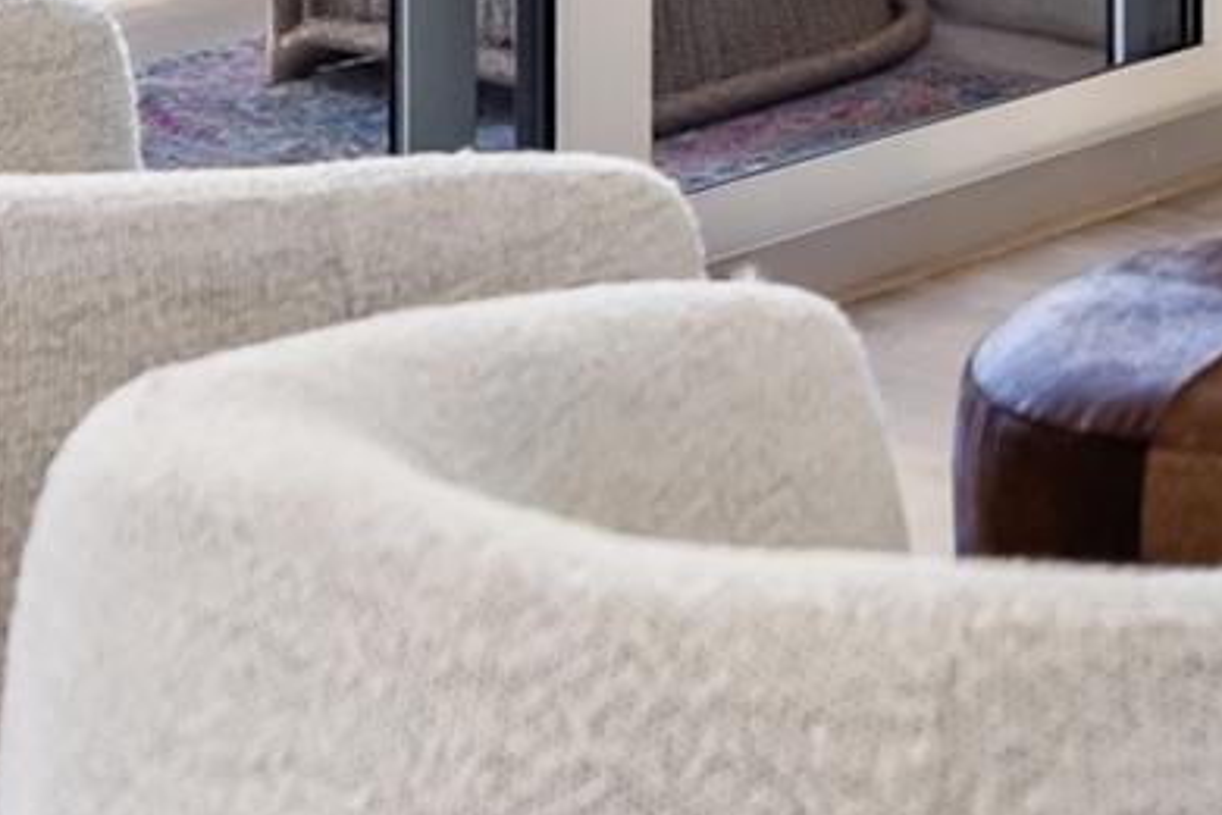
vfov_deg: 10.7
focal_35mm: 119
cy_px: -708
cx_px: 2134
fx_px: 4039
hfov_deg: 15.1
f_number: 2.8
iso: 125
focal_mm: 29
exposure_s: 1/100
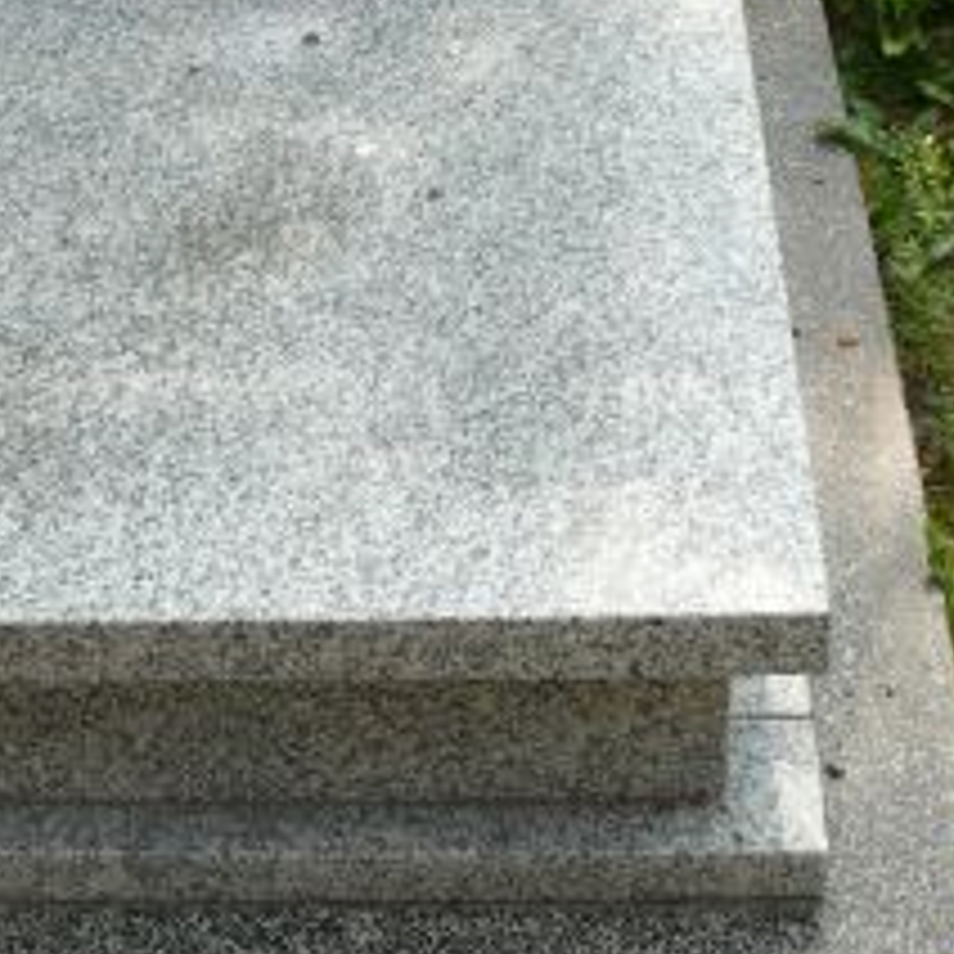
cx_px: 302
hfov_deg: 24.5
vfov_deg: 24.5
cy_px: 302
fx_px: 2183
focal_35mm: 70
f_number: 4.5
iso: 100
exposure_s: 1/200
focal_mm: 7.4
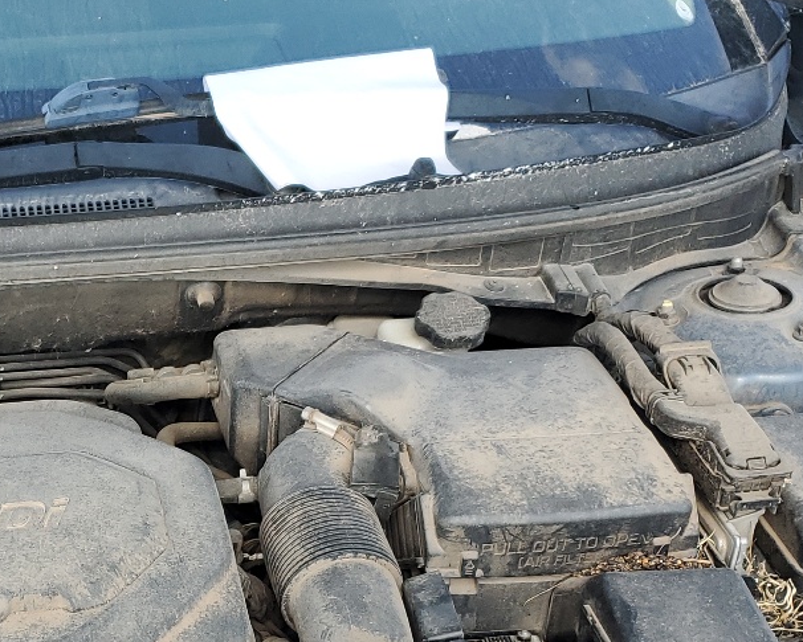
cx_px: 60
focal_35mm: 67
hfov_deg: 27.2
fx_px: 1593
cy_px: 515
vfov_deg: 22.5
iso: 50
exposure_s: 1/625
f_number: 1.5
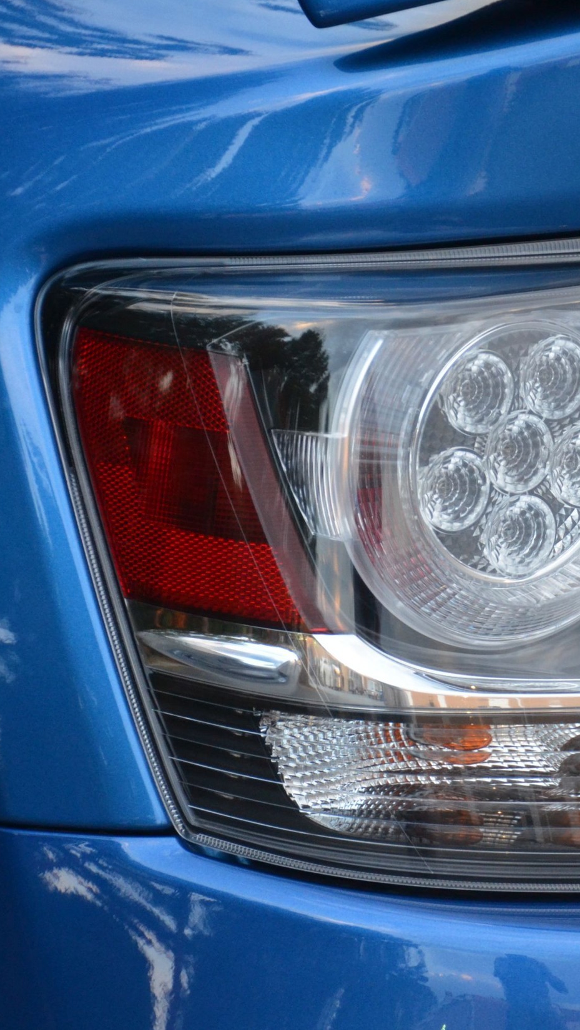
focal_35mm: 285
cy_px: 515
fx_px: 7790
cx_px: 574
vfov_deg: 7.6
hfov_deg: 4.3
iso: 1600
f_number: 5.3
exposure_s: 1/160
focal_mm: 120
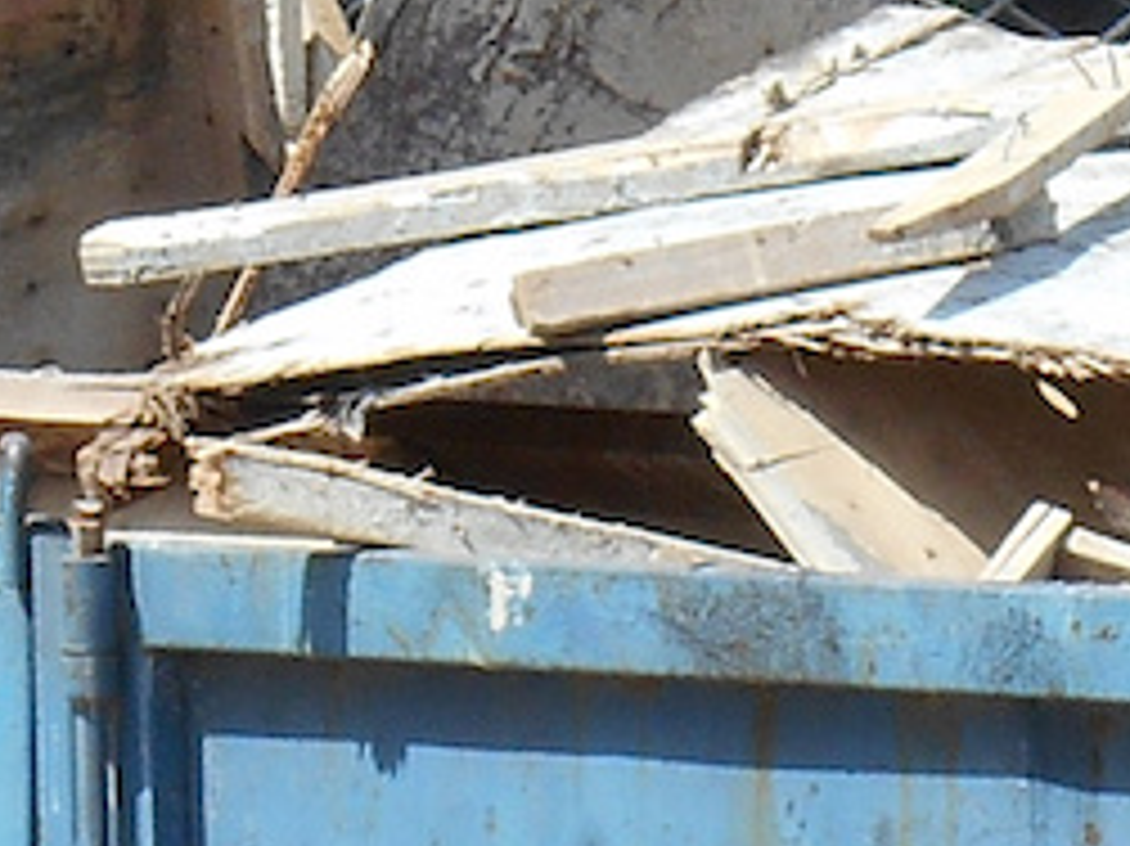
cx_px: 1103
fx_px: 22970
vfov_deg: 2.1
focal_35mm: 704
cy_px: 608
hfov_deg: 2.8
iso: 80
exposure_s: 1/250
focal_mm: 16.4
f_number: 4.9
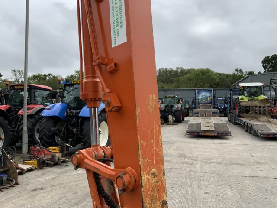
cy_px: 104
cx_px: 138
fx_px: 232
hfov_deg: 61.7
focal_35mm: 29
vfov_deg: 48.2
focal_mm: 3
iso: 16
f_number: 1.8
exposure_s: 1/1221
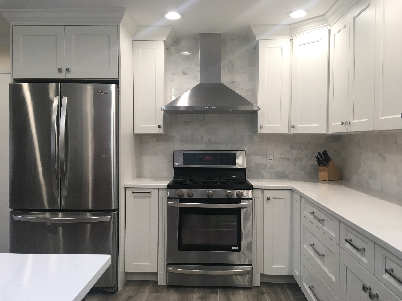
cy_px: 150
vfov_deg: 48.2
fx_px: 337
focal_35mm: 29
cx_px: 201
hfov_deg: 61.7
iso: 32
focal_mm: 4.15
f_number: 2.2
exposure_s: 1/30
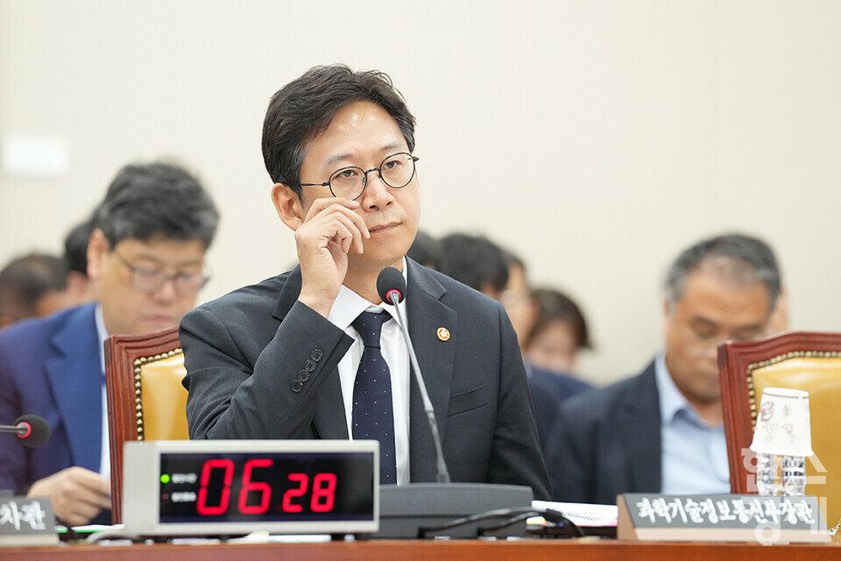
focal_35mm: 200
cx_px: 420
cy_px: 280
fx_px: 4672
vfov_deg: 6.9
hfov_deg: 10.3
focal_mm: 200
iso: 3200
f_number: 4
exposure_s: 1/250
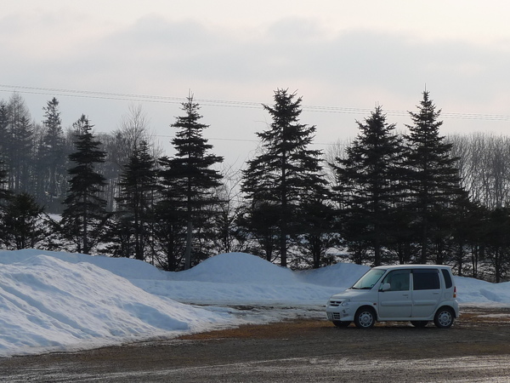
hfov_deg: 18.2
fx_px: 1591
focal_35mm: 108
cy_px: 192
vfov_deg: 13.7
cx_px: 255
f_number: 4.5
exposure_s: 1/1000
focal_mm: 12.8
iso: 80
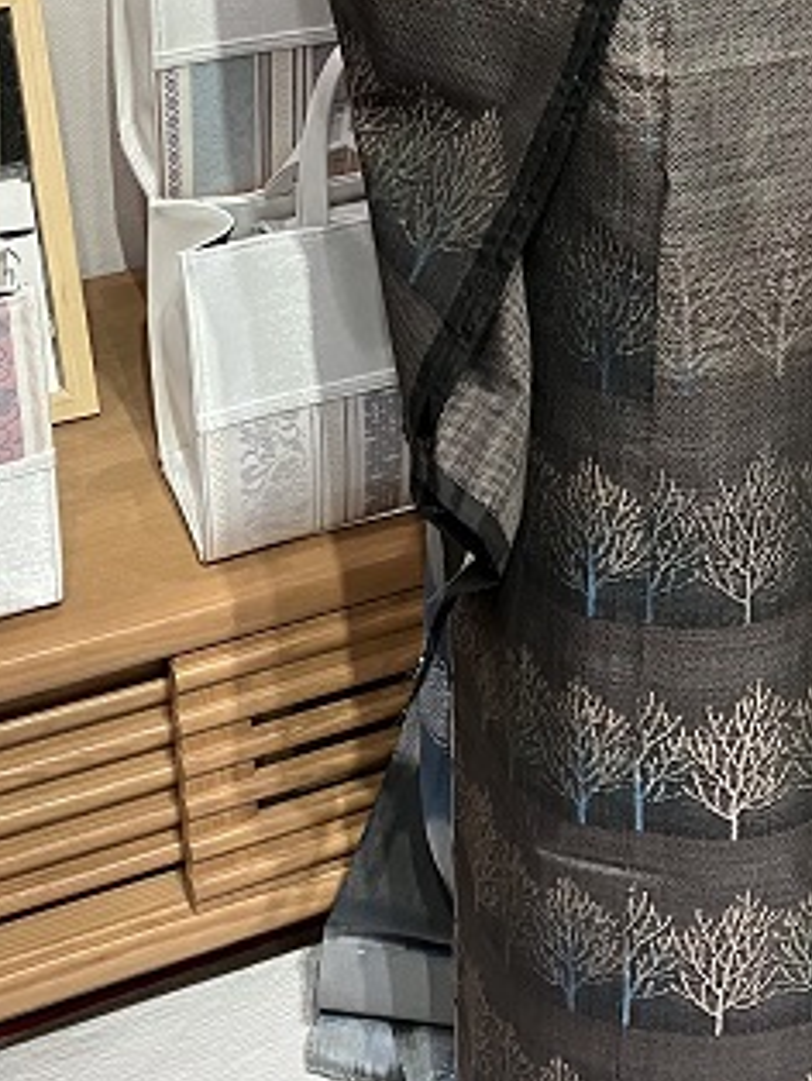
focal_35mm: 76
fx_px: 2374
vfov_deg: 23.9
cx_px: 657
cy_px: -119
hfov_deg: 19.2
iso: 125
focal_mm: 3.99
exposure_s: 1/58
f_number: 1.8
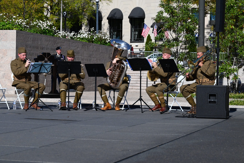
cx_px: 122
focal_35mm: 92
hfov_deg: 22.1
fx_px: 624
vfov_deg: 14.9
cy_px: 82
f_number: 9
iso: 2500
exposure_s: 1/8000
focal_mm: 92
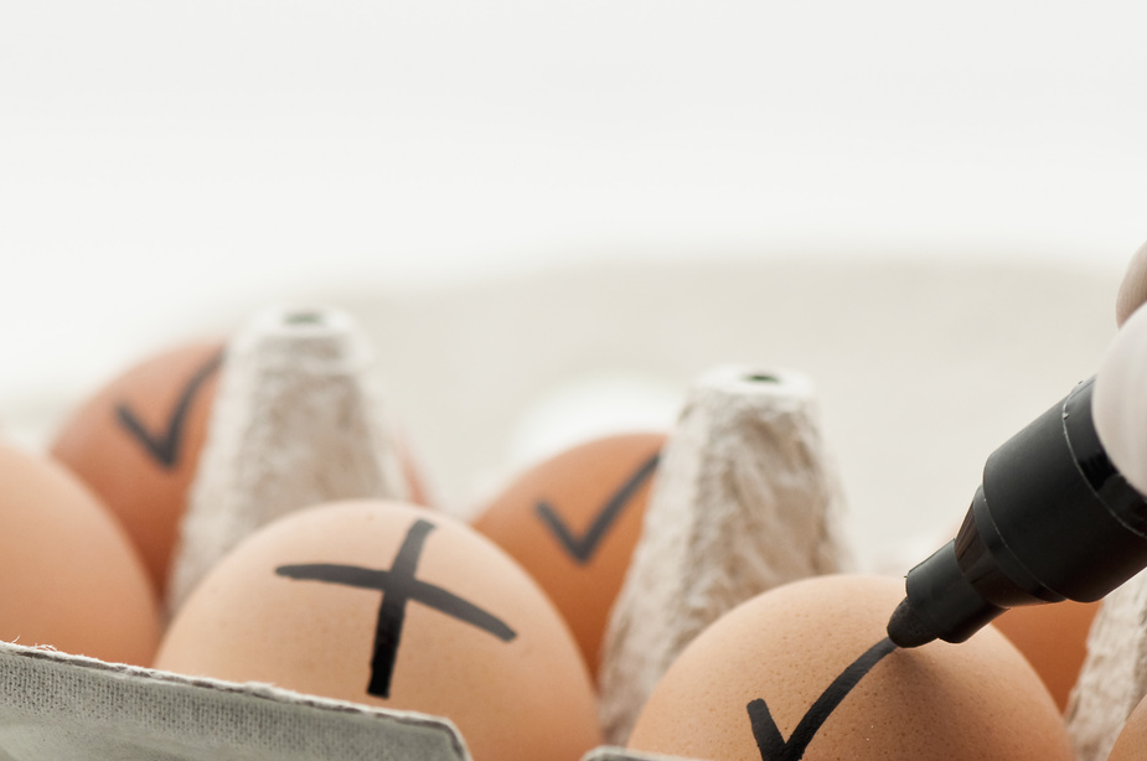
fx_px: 9160
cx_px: 767
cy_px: 690
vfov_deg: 4.8
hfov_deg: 7.2
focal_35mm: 288
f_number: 5
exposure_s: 1/100
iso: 200
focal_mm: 105
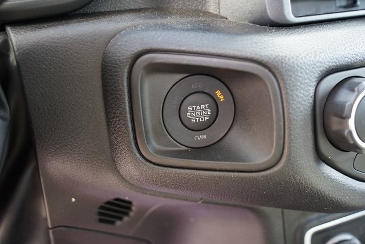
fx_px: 365
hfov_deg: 53.1
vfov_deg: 36.9
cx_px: 182
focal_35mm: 36
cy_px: 122
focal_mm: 36
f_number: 4
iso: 1250
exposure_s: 1/60
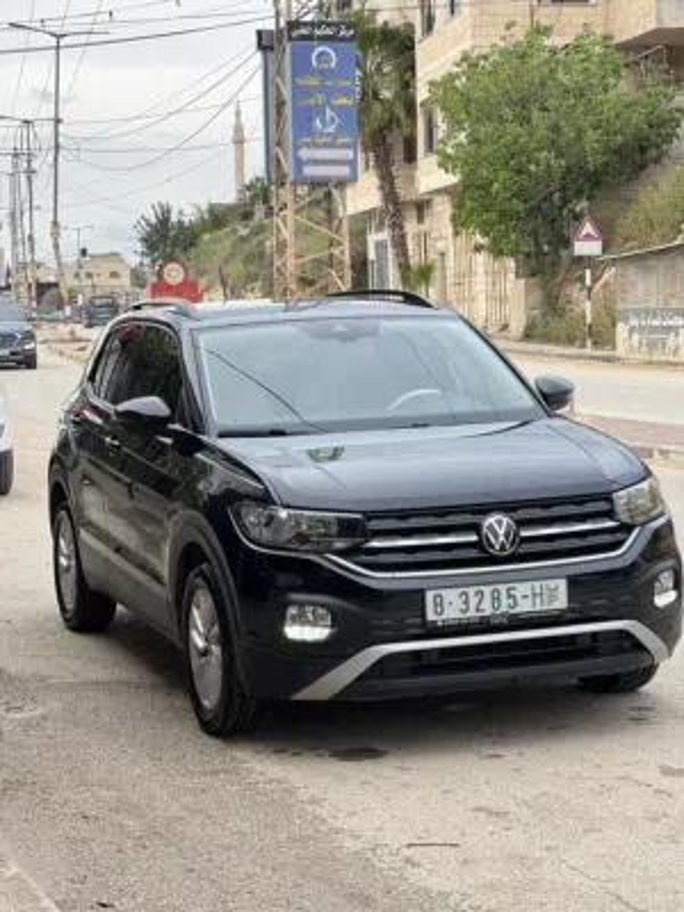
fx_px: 2029
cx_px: 342
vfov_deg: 25.3
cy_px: 456
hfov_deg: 19.1
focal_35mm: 77
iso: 32
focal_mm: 9
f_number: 2.8
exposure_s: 1/150
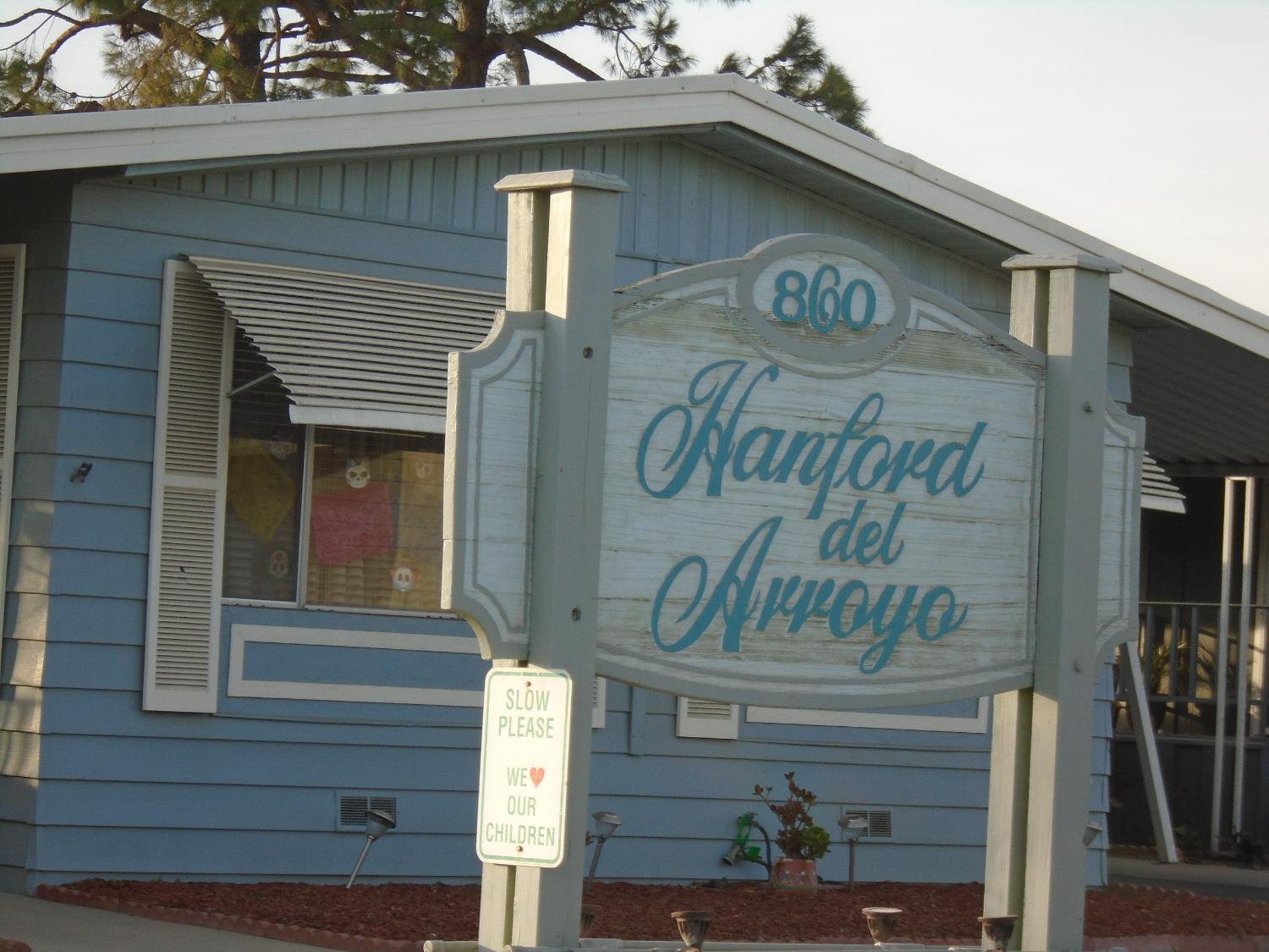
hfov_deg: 15.2
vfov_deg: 11.4
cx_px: 634
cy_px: 476
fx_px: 4766
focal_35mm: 130
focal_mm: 23
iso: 100
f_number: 6.4
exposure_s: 1/100
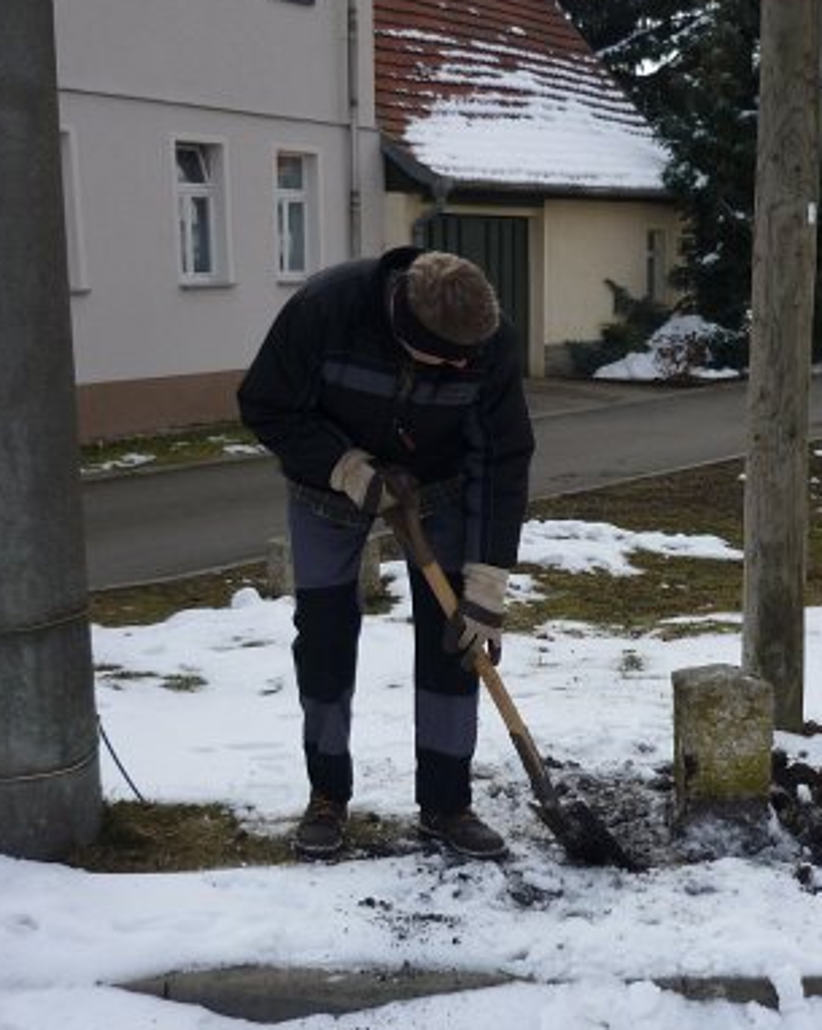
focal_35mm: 54
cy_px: 607
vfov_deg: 34.7
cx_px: 544
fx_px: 1644
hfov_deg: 27.9
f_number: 2.8
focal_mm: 5.5
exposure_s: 1/800
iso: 80
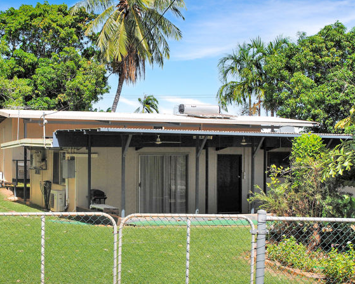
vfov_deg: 25.8
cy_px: 152
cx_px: 121
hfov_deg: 31.7
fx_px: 620
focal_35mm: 59
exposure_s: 1/200
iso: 100
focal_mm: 26
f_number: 7.1
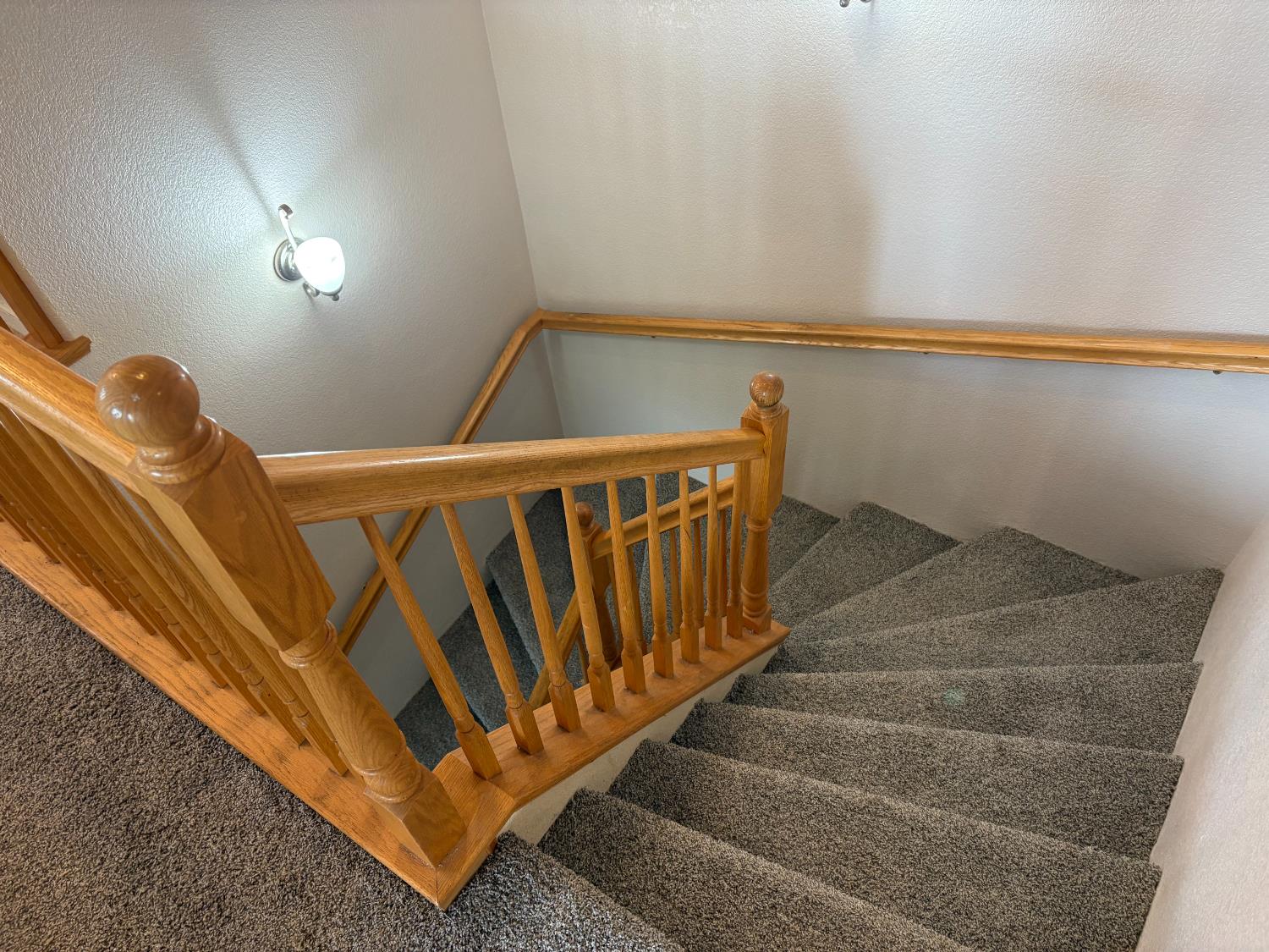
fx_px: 953
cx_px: 634
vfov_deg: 53.1
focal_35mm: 26
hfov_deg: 67.3
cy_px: 476
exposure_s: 1/60
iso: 160
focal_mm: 5.96
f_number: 1.6
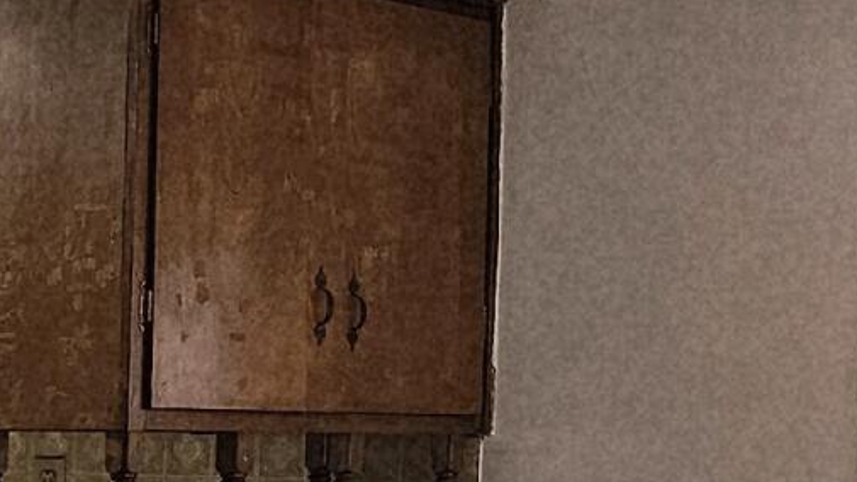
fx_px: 3386
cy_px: 266
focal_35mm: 149
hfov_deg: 14.0
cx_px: 1023
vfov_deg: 8.1
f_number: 1.7
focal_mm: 6.3
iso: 200
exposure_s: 1/182
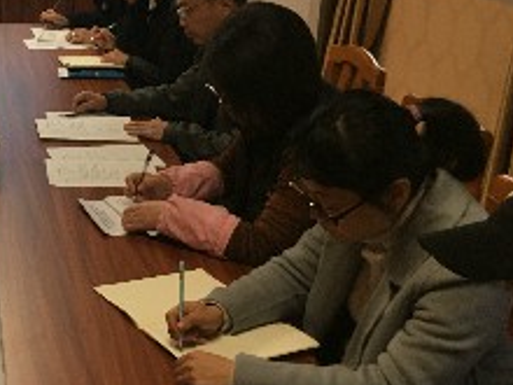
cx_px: -40
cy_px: 120
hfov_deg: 27.1
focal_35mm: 66
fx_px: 978
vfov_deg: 22.1
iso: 64
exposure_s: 1/17
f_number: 2.2
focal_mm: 4.15
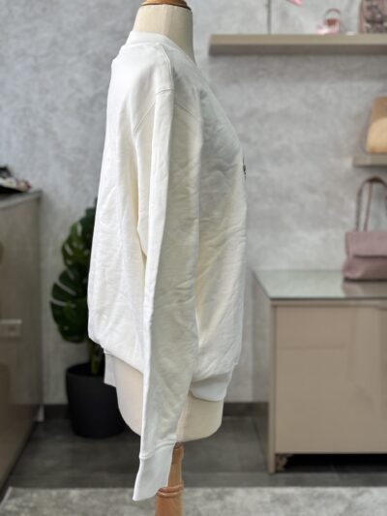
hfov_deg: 28.0
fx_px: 775
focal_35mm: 52
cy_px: 258
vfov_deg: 36.8
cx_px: 194
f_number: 1.6
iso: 32
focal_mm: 5.96
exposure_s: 1/100
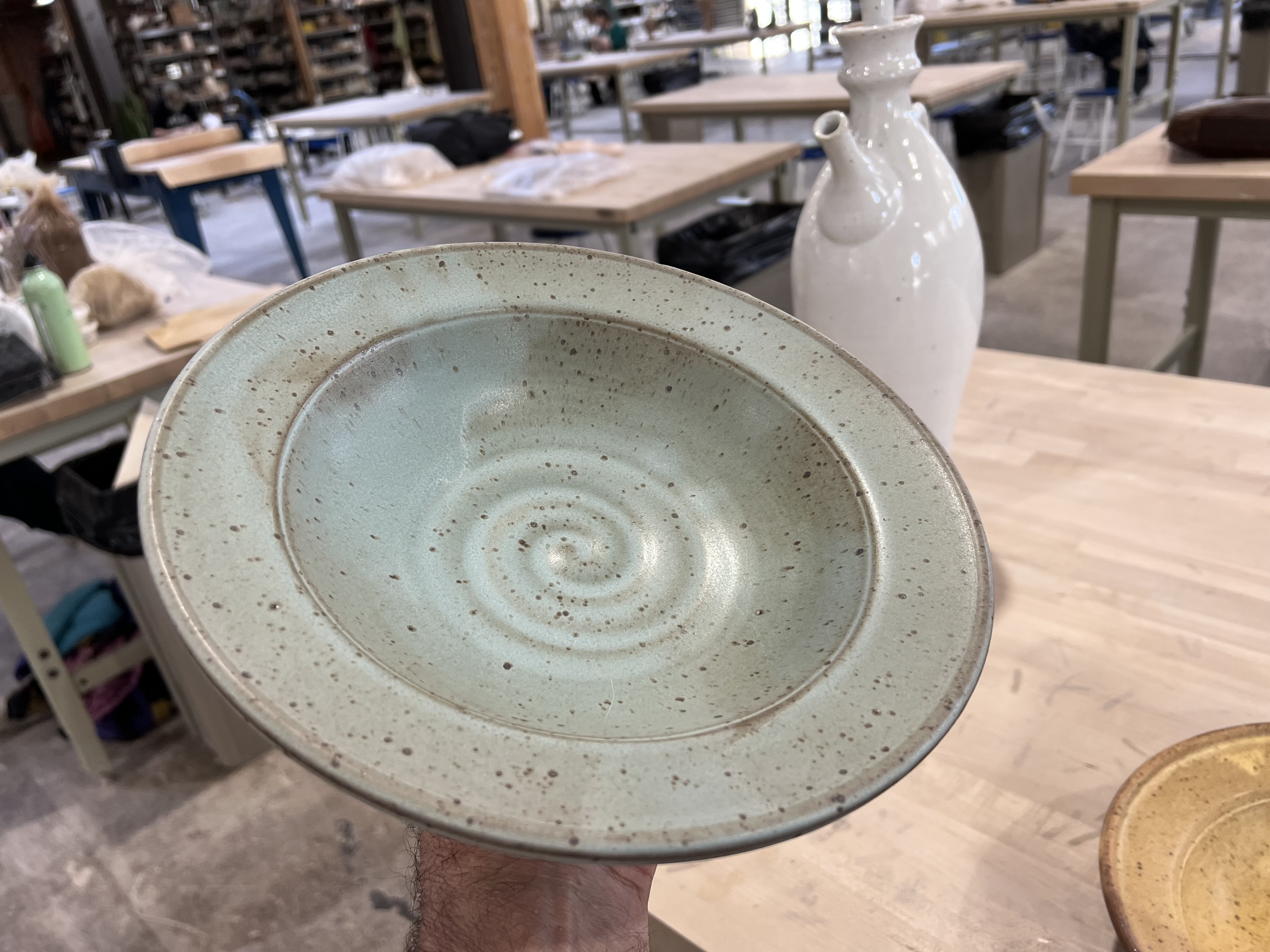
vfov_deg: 53.1
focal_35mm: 26
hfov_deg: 67.3
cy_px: 476
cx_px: 635
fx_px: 954
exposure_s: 1/120
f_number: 1.5
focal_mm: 5.7
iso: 64
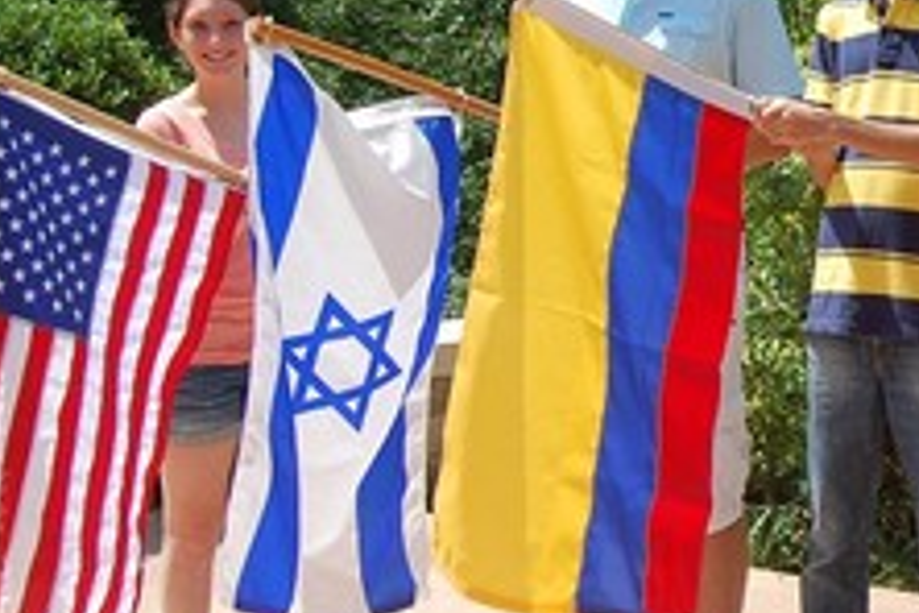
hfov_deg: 20.0
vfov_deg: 14.3
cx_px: 1134
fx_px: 2425
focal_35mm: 95
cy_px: 97
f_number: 8
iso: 200
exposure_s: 1/250
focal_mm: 22
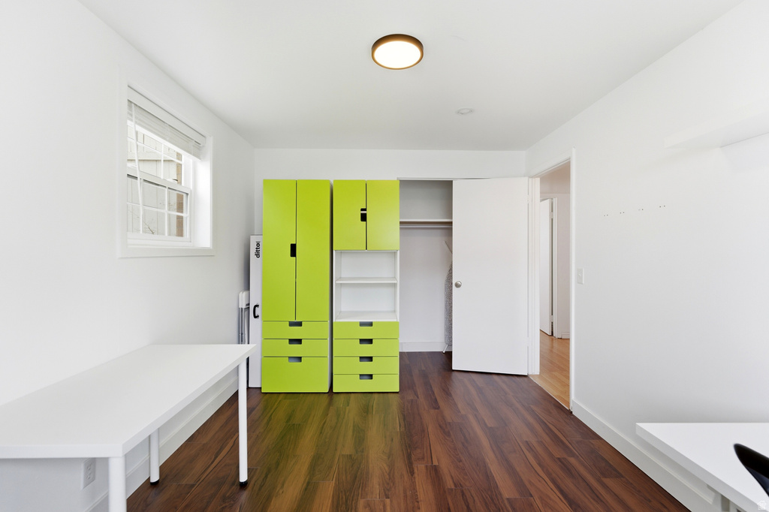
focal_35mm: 15
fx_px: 327
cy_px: 256
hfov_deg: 99.3
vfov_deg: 76.2
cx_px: 384
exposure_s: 1/500
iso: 320
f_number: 8
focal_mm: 15.3
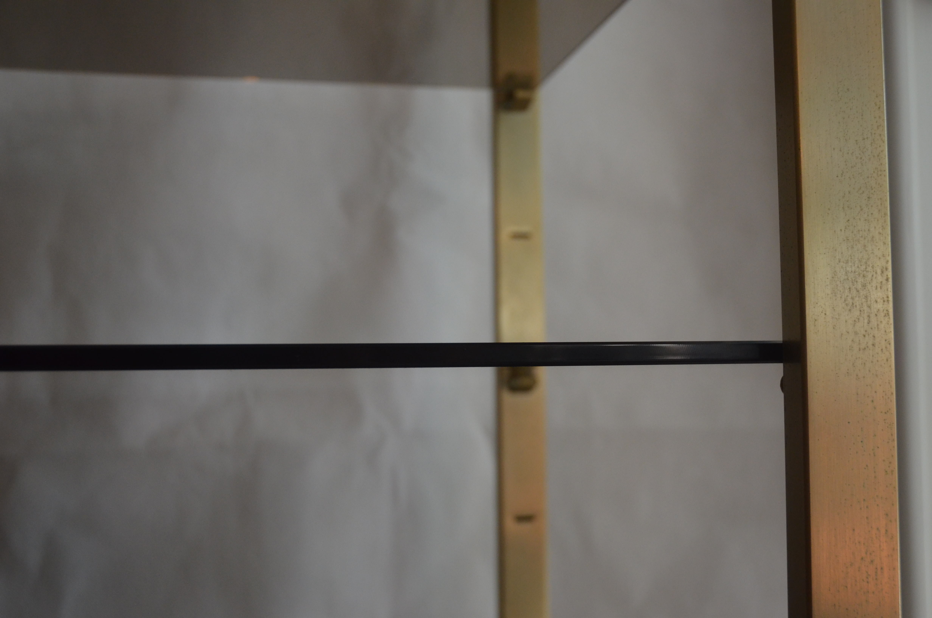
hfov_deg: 45.0
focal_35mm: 44
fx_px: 1124
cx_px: 466
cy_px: 309
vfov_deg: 30.7
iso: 1100
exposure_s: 1/500
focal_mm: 29
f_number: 3.8
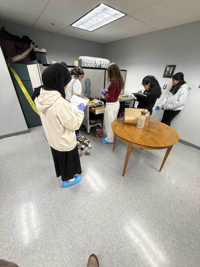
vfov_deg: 102.1
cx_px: 100
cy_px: 134
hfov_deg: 85.7
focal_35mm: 14
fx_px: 108
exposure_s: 1/60
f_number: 2.2
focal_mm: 2.22
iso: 200
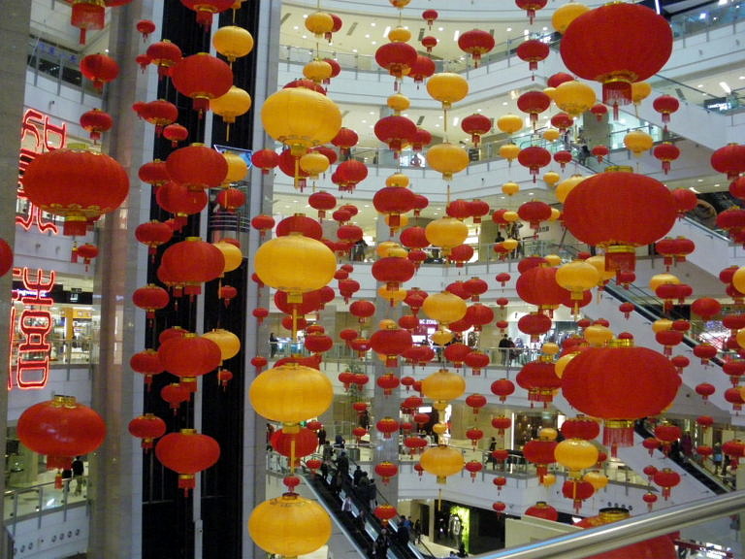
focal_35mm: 36
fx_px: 775
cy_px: 280
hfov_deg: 51.4
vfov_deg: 39.7
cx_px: 372
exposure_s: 1/50
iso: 800
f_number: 3.5
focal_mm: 6.3
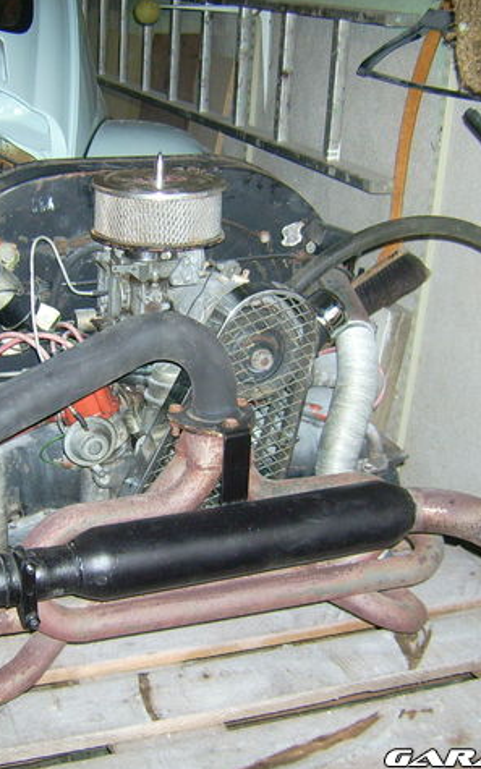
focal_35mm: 50
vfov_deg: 40.3
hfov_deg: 25.6
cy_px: 385
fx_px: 1048
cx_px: 144
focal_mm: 5.95
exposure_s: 1/60
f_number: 2.8
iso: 100
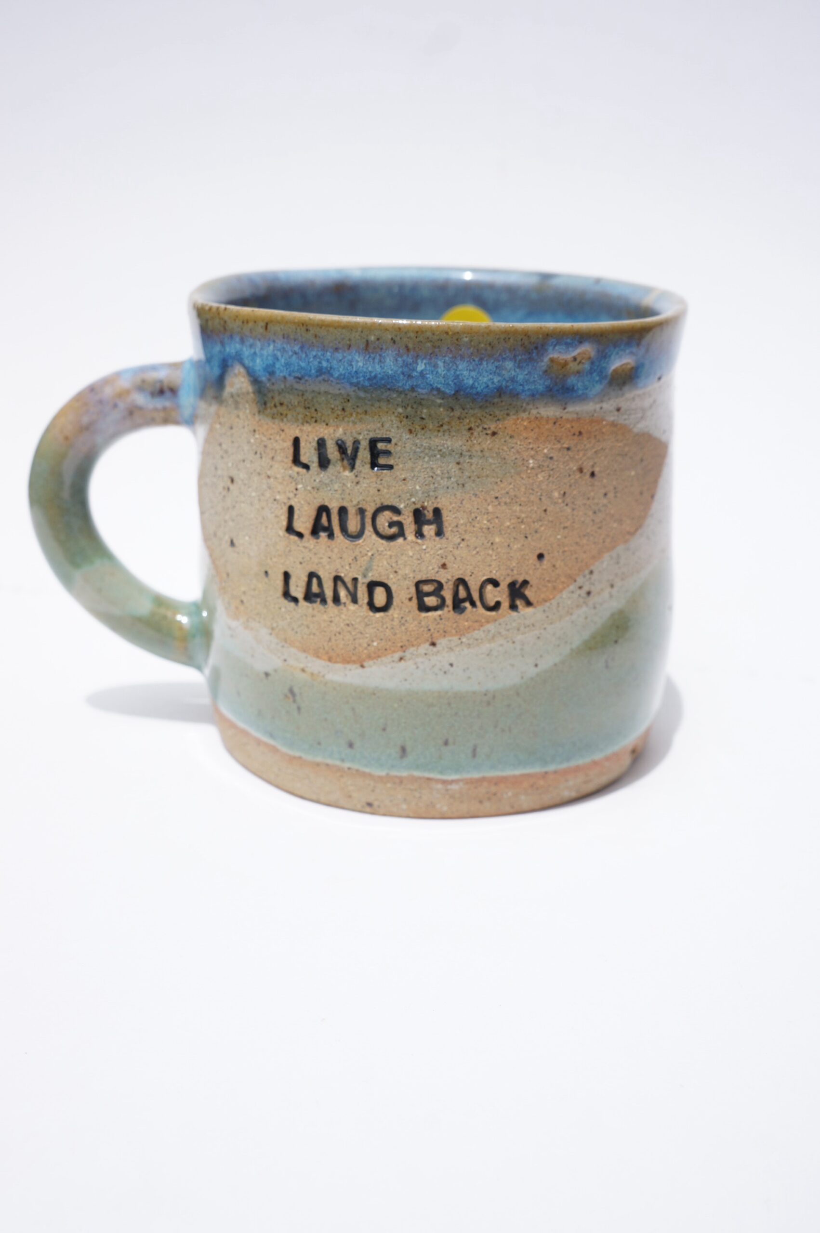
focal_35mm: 37
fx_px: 1266
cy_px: 616
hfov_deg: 35.9
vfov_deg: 51.9
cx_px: 410
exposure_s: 1/200
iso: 100
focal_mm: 25
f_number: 8
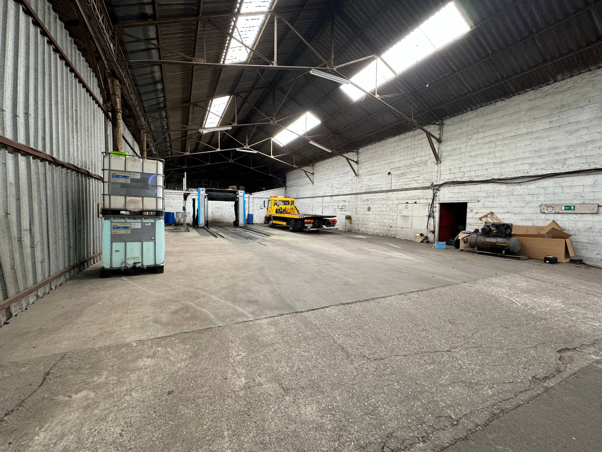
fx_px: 243
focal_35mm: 14
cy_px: 226
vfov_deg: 85.7
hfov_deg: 102.1
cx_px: 301
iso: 200
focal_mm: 2.22
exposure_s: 1/99
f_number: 2.2
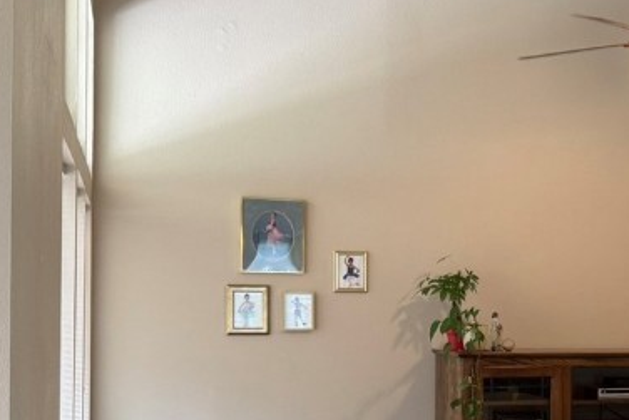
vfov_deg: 19.9
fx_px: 1189
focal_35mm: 68
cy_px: 316
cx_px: 744
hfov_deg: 26.5
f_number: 1.78
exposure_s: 1/60
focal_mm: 6.76
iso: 125
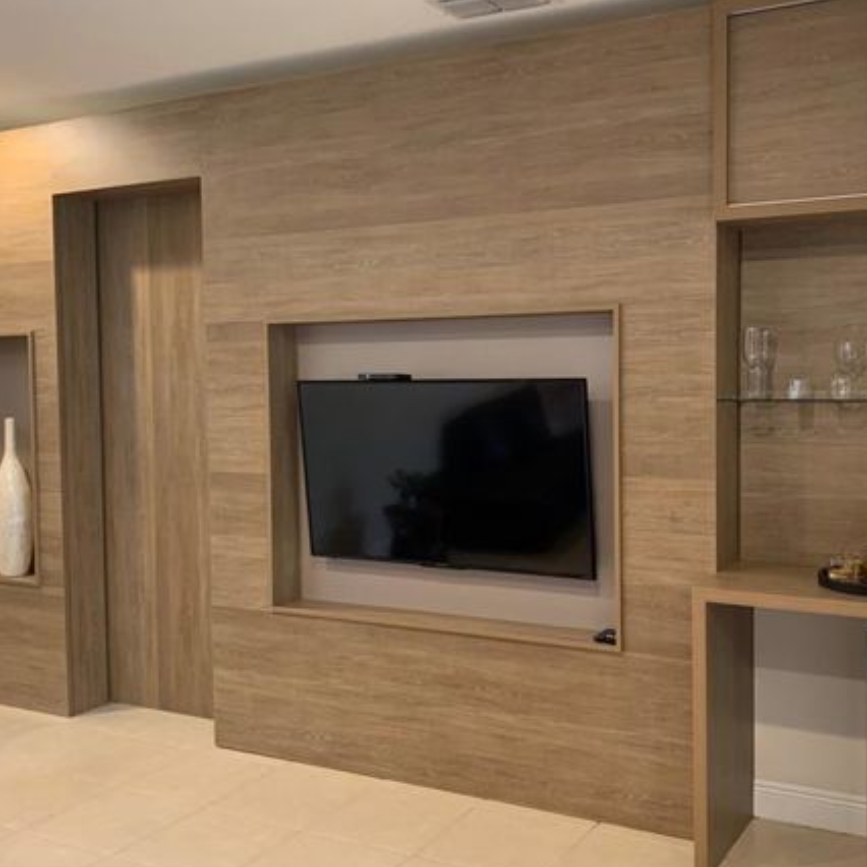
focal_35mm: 38
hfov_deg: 43.8
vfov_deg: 43.9
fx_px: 1077
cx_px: 473
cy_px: 440
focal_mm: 4.25
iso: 320
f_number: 1.8
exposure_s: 1/40
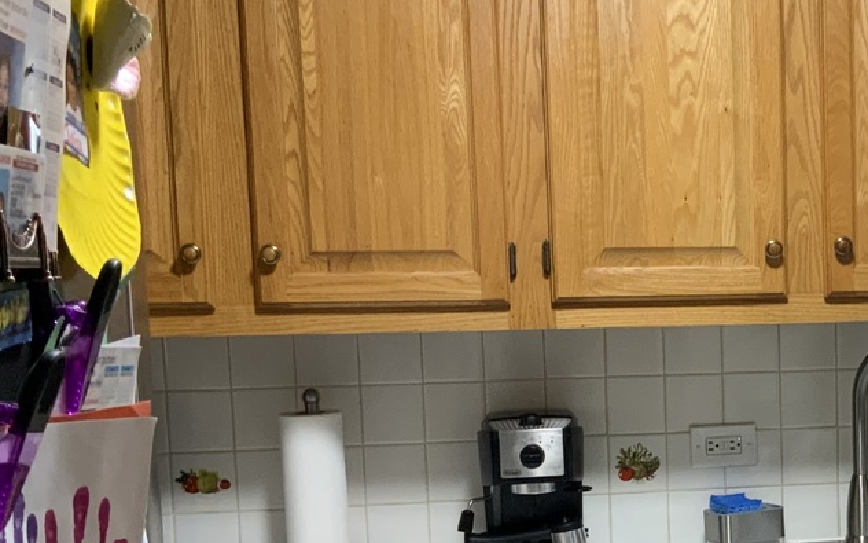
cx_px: 814
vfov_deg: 18.4
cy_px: 445
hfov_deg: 28.0
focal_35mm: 70
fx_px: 1656
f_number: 1.8
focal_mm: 3
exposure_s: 1/60
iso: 160
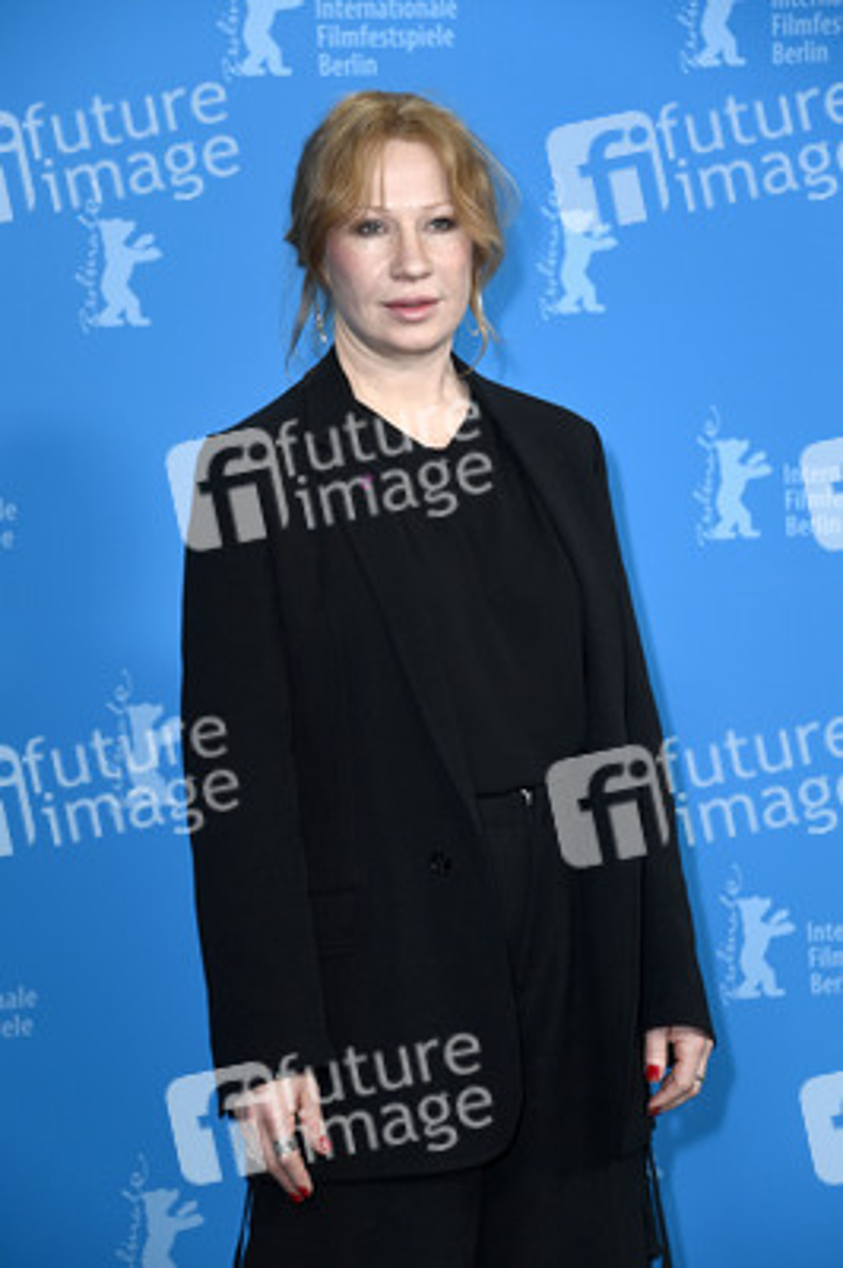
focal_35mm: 100
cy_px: 634
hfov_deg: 13.7
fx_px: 3518
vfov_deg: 20.4
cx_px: 422
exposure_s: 1/250
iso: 1250
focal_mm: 100
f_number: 5.6
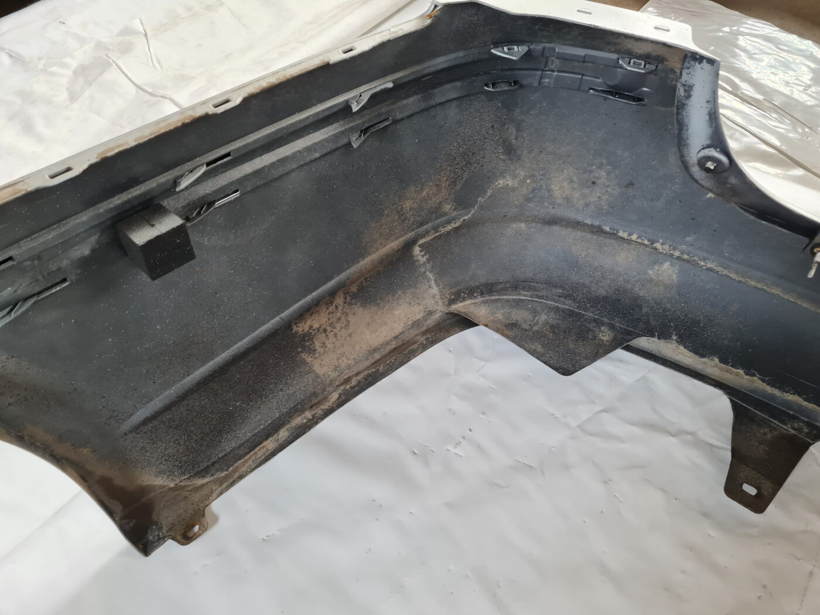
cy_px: 308
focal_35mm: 26
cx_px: 410
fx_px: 616
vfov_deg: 53.1
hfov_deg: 67.3
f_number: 1.8
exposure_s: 1/40
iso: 250
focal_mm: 5.4
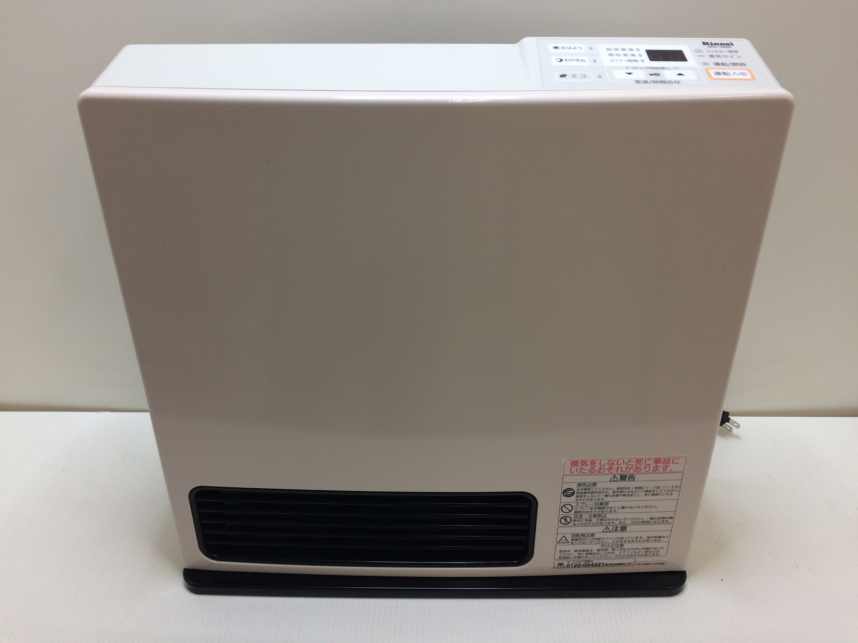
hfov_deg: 61.7
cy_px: 322
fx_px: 719
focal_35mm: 29
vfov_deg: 48.2
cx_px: 429
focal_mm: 4.15
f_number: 2.2
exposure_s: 1/120
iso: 50
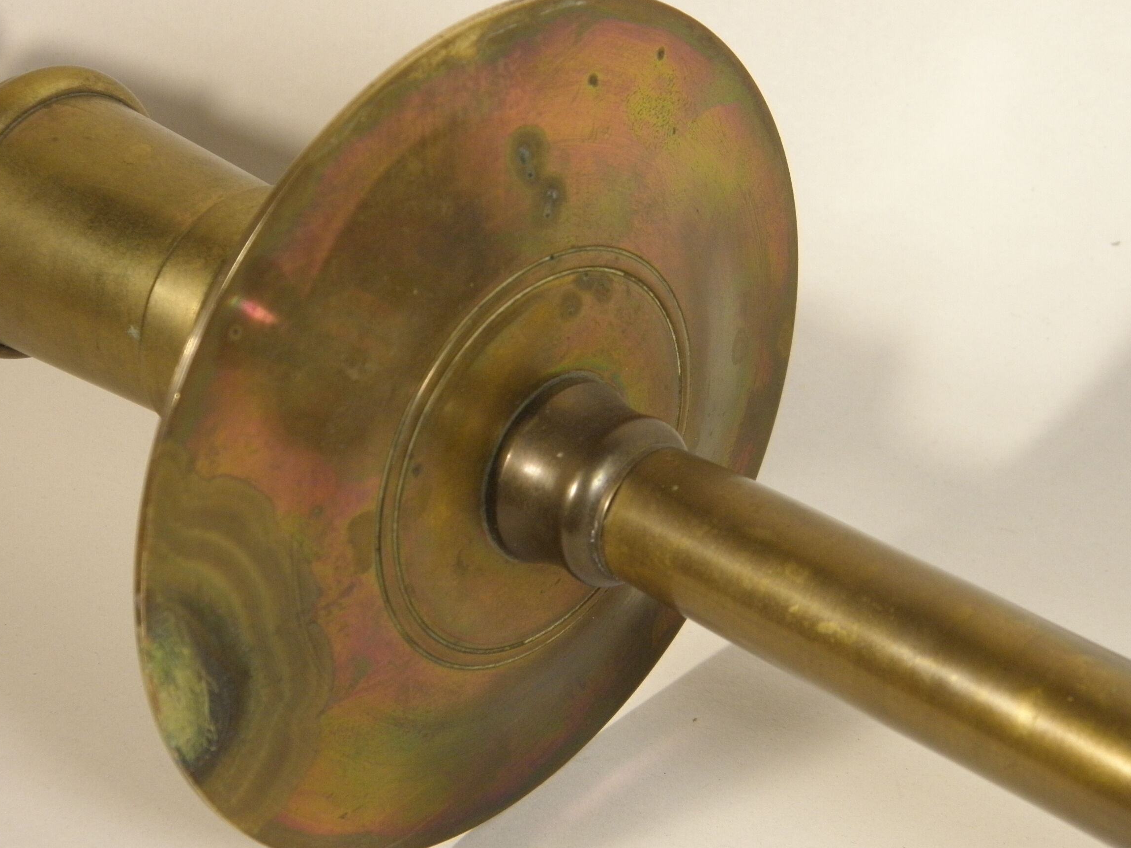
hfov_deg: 16.7
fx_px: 3855
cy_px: 431
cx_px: 552
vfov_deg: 12.6
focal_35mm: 118
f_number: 4.7
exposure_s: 1/30
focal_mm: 19
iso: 200
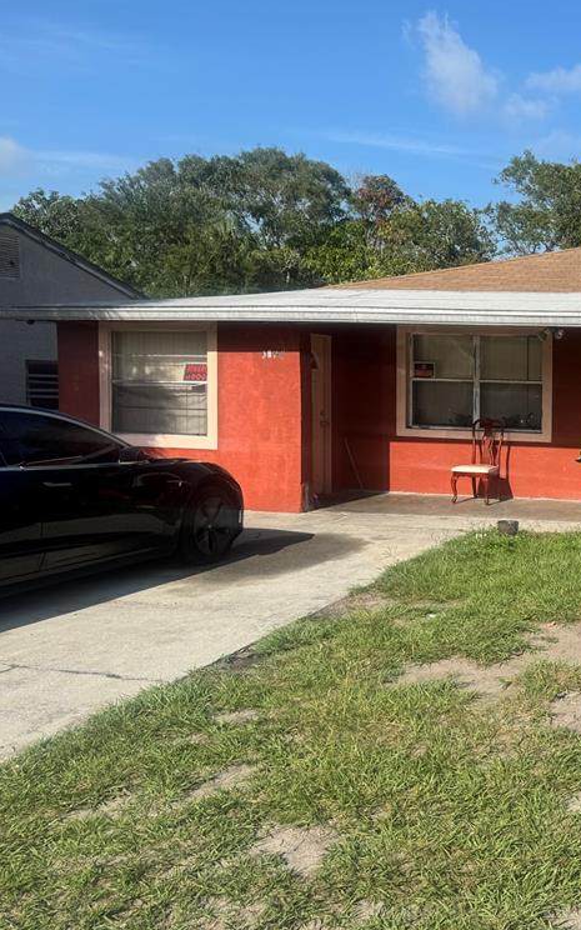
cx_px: 618
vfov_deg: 55.3
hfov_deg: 32.5
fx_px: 887
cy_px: 452
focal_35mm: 35
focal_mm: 6.76
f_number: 1.78
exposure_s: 1/3802
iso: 80
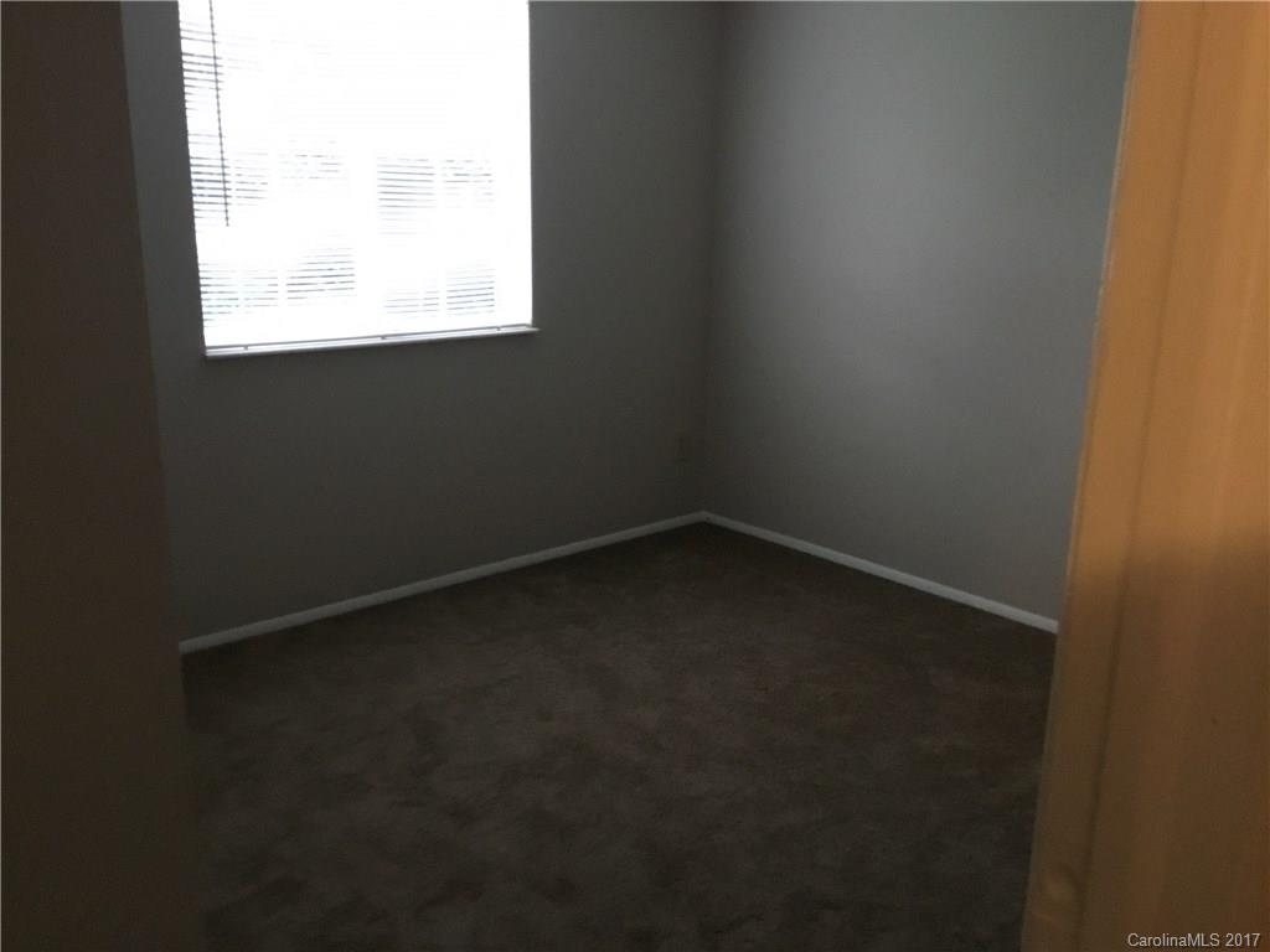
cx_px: 635
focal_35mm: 31
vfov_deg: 45.4
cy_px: 476
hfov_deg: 58.4
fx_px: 1137
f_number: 2.4
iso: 250
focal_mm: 3.3
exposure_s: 1/30
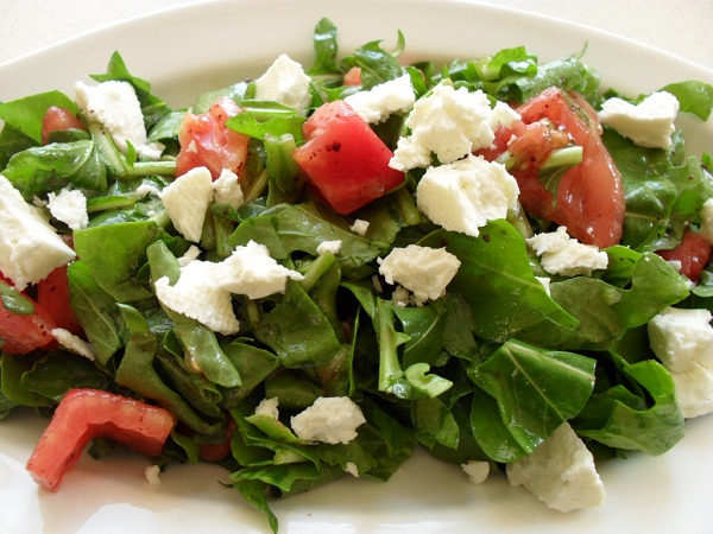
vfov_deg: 40.7
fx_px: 721
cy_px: 267
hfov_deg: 52.6
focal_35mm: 35
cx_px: 356
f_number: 3.2
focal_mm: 6.3
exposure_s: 1/60
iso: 100
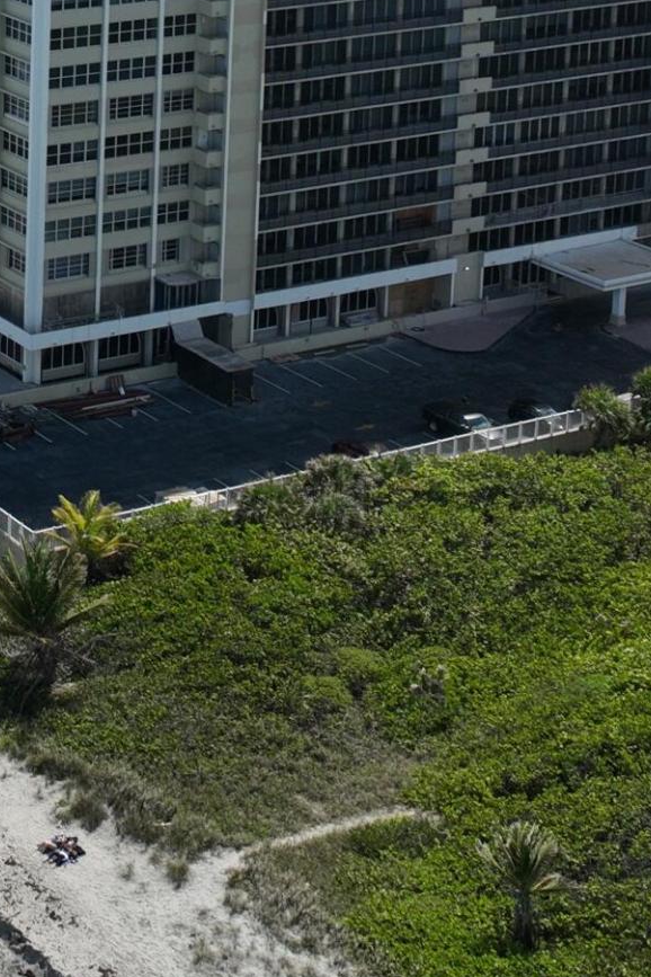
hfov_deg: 15.3
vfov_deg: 22.6
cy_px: -189
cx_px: -313
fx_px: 2251
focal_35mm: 83
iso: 100
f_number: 2.8
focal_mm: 12.29
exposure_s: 1/3200
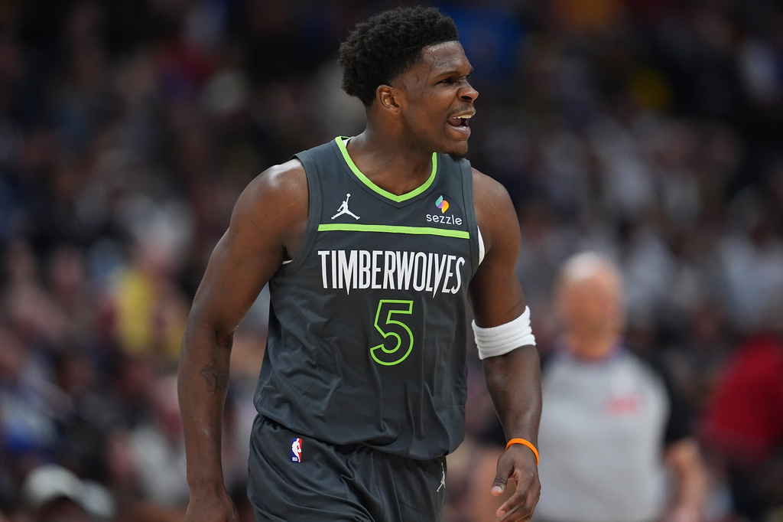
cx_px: 392
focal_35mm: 400
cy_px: 261
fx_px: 8697
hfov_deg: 5.2
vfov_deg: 3.4
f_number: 3.2
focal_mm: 400
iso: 5000
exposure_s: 1/2000
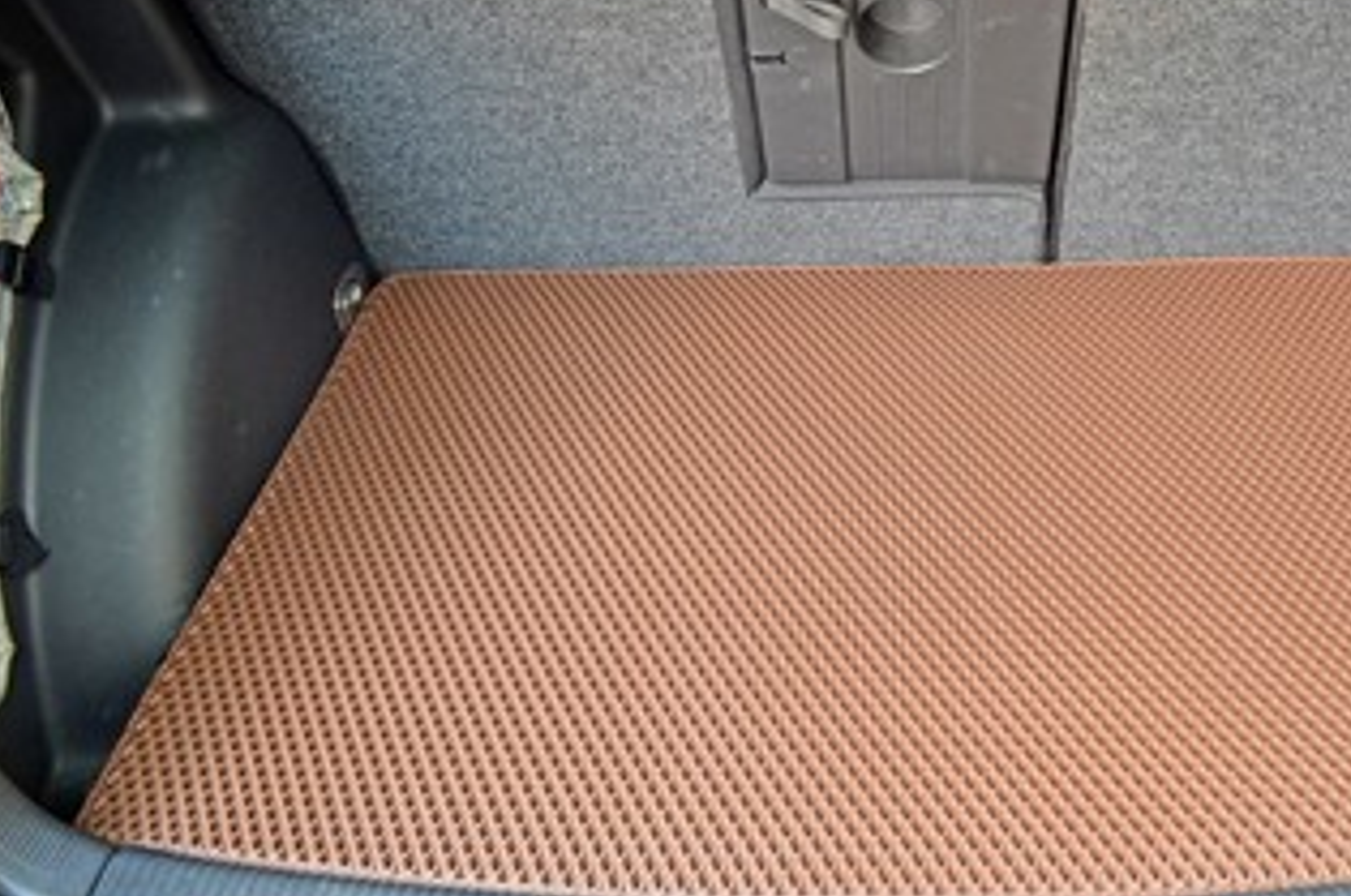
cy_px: 467
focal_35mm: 36
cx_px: 884
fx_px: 1349
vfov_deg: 36.8
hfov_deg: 52.3
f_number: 8
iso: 640
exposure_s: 1/15
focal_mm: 18
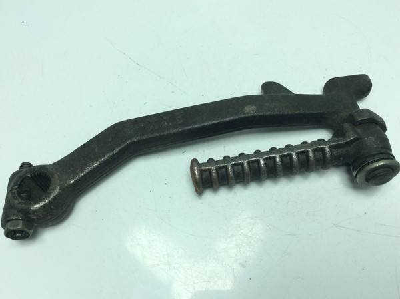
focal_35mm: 32
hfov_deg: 56.9
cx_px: 200
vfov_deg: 44.0
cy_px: 150
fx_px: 369
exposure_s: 1/502
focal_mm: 3.3
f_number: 2.4
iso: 32
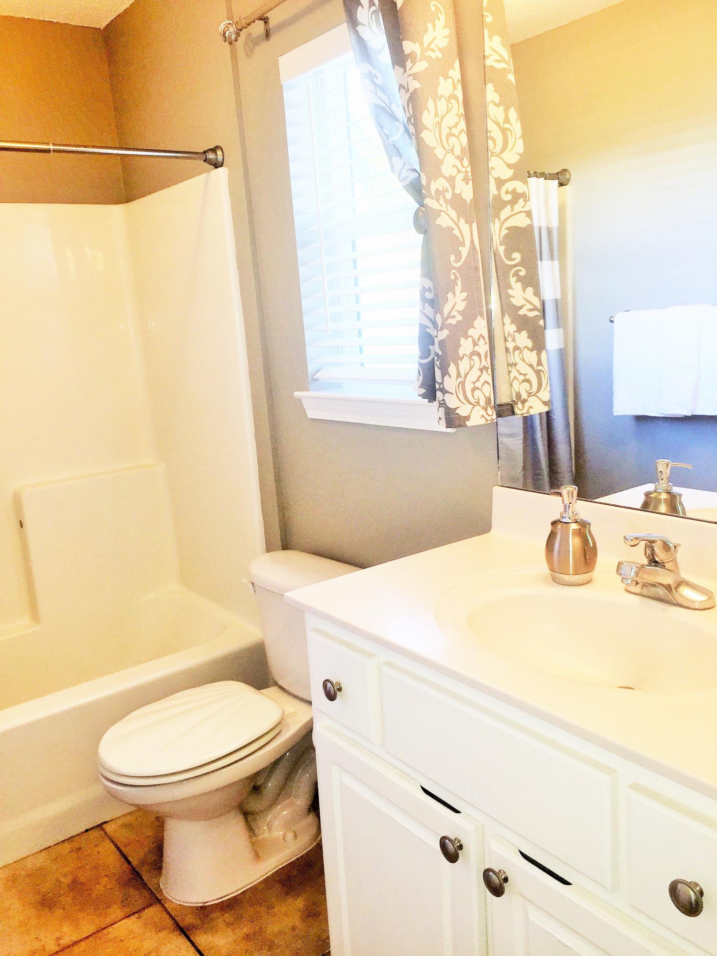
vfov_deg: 61.7
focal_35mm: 29
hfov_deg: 48.2
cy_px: 478
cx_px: 358
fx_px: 801
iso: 32
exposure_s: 1/44
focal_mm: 4.15
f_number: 2.2
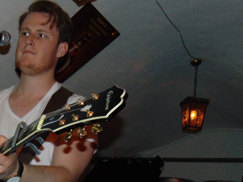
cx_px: 10
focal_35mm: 56
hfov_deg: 32.1
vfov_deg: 25.5
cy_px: 152
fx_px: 393
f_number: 3
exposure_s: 1/30
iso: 200
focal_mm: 4.5
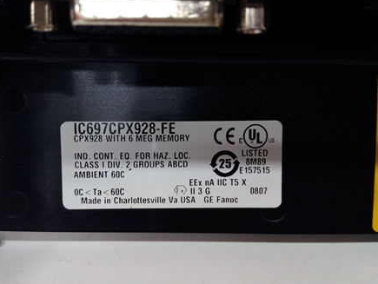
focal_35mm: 31
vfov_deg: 45.5
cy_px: 145
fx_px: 339
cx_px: 178
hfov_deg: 58.3
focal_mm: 3.79
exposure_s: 1/33
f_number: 2
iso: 277
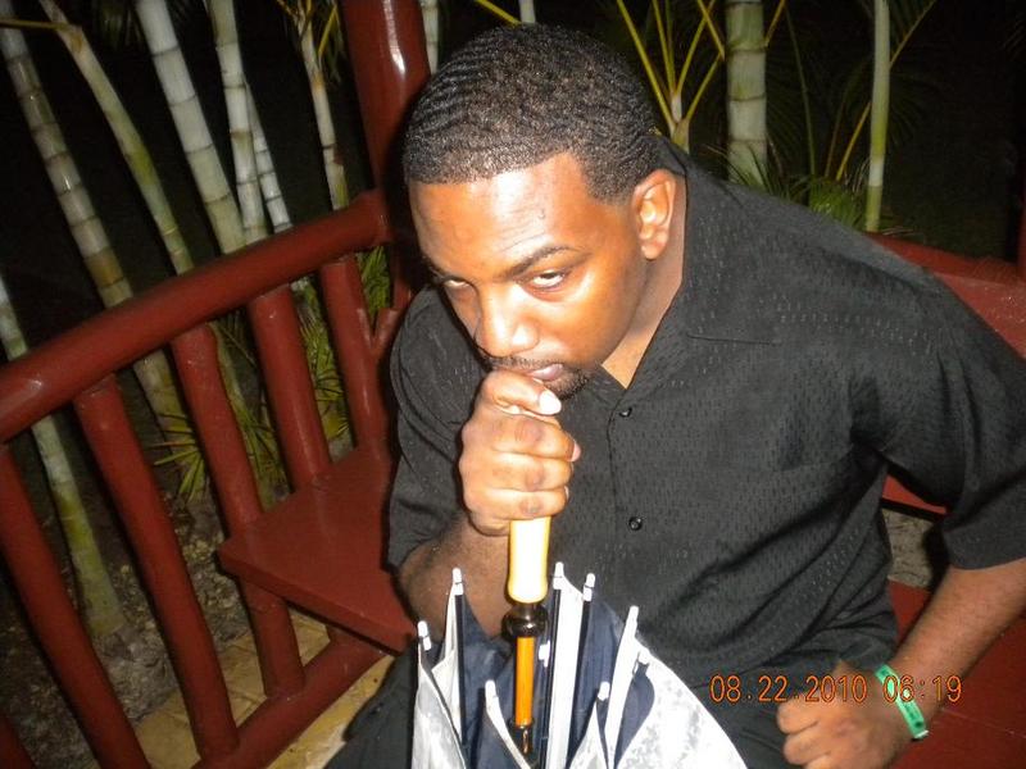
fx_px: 1037
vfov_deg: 40.7
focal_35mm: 35
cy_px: 384
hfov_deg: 52.6
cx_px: 513
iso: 400
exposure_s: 1/8
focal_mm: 6.3
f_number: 3.1
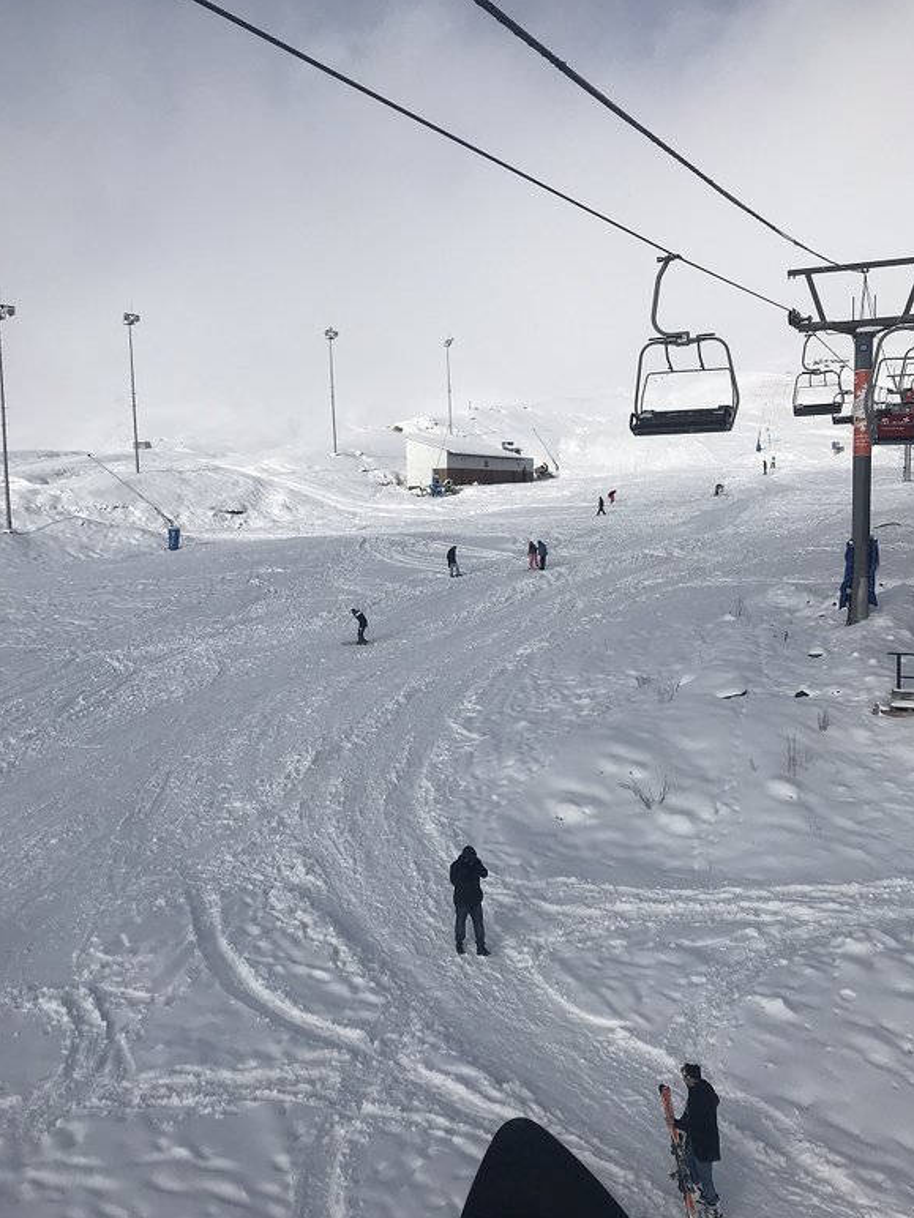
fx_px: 1021
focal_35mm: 29
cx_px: 470
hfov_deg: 48.2
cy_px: 601
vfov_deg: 61.7
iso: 20
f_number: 1.8
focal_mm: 3.99
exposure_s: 1/9615
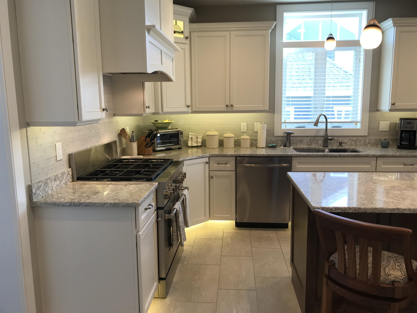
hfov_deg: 63.4
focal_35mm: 28
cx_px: 208
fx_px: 337
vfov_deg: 49.7
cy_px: 156
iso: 20
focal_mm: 3.99
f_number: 1.8
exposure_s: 1/40
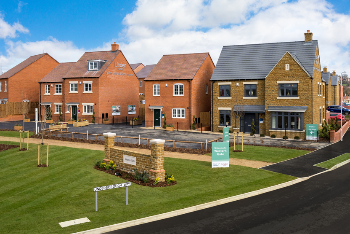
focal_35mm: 35
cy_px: 117
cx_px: 175
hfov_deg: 54.4
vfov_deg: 37.9
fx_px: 340
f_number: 9
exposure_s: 1/1000
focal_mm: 35
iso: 800
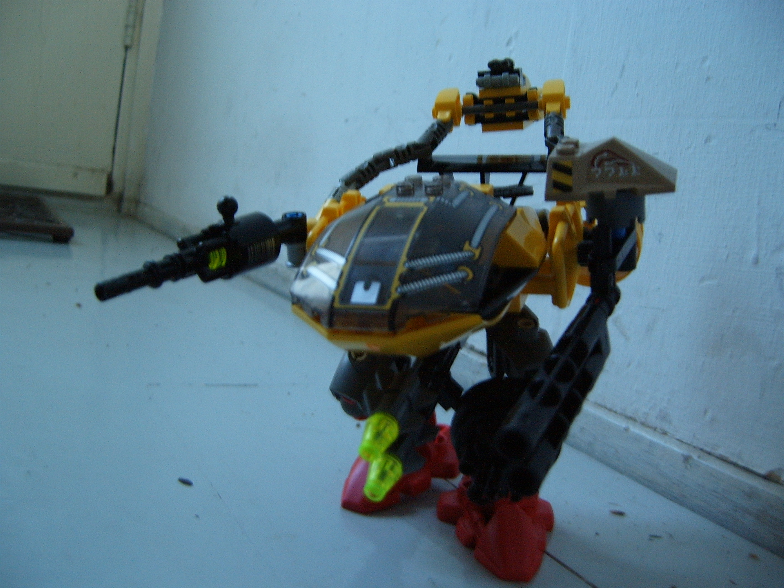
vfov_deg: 38.7
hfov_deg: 50.1
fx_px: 838
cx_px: 392
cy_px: 294
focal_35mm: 37
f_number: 2.9
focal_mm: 6.2
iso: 141
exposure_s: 1/4
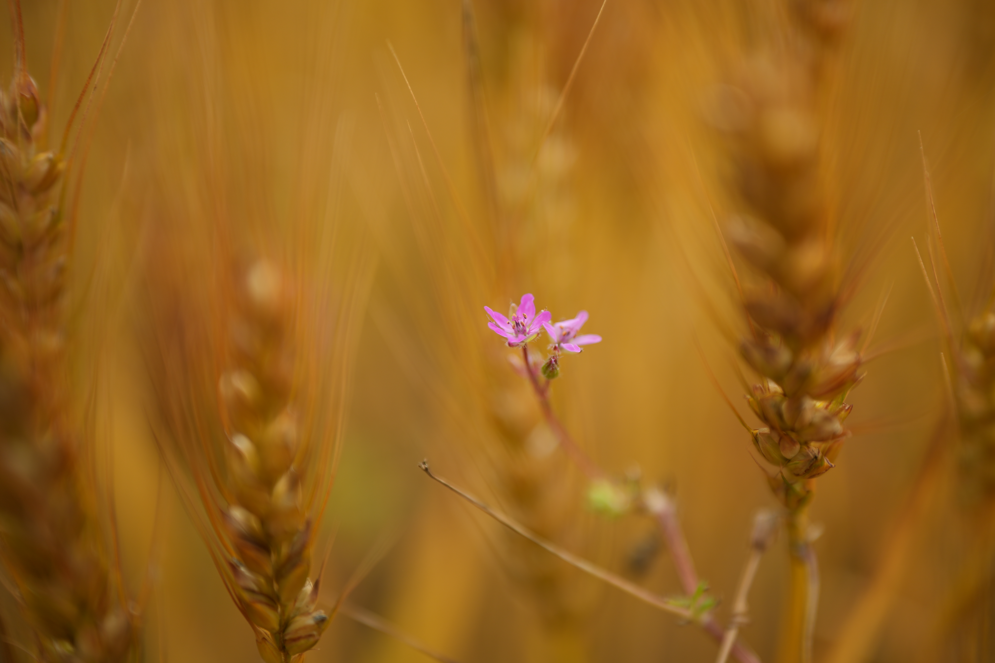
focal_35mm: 45
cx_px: 498
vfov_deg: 29.9
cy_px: 332
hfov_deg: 43.6
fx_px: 1244
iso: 100
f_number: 1.8
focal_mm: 45
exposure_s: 1/1600
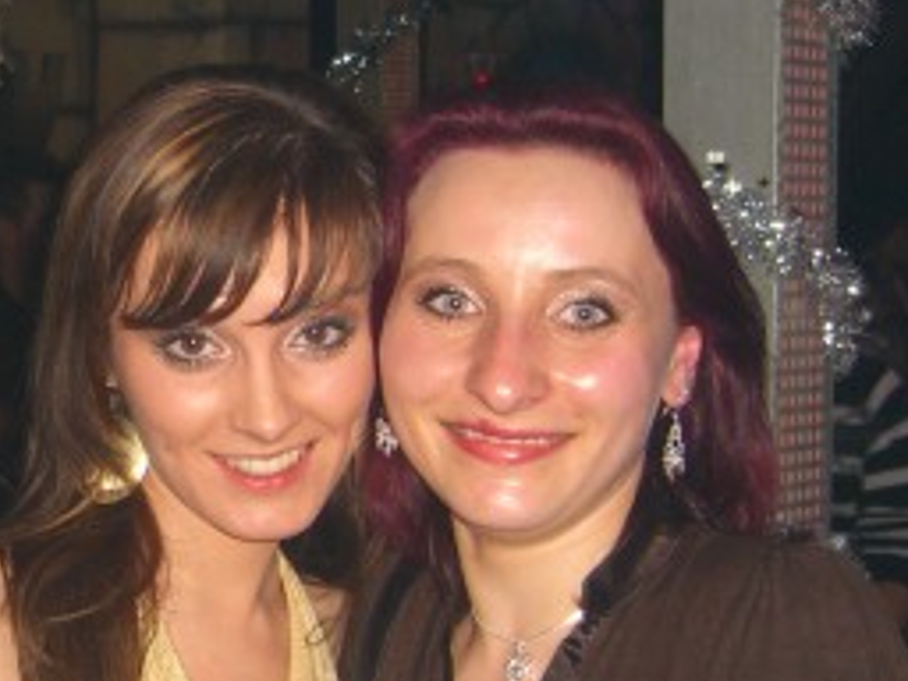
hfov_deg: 21.5
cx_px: 85
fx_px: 2335
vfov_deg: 16.6
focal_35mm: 89
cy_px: 454
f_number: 2.8
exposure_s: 1/60
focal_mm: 7.9
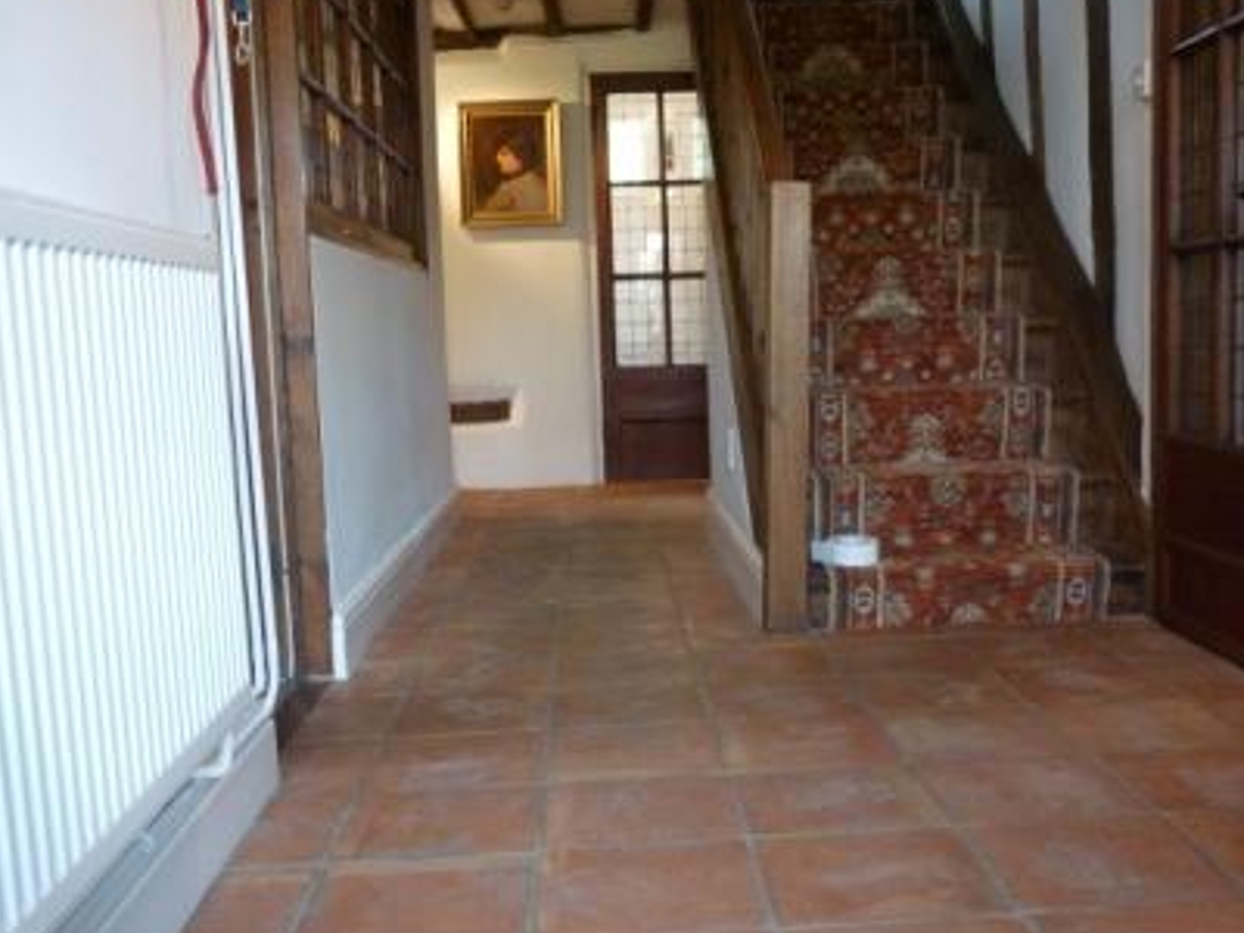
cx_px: 647
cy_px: 479
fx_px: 1330
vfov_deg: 38.7
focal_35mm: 37
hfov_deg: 50.1
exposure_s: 1/30
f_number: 2.8
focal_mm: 5.5
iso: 320
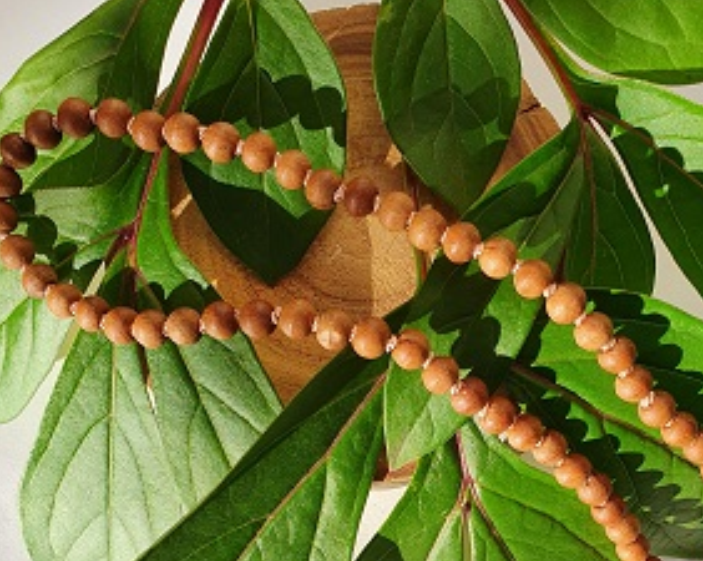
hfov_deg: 43.7
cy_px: 511
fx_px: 873
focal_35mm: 42
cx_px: 404
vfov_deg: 33.6
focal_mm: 4.32
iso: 50
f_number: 2.4
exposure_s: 1/888
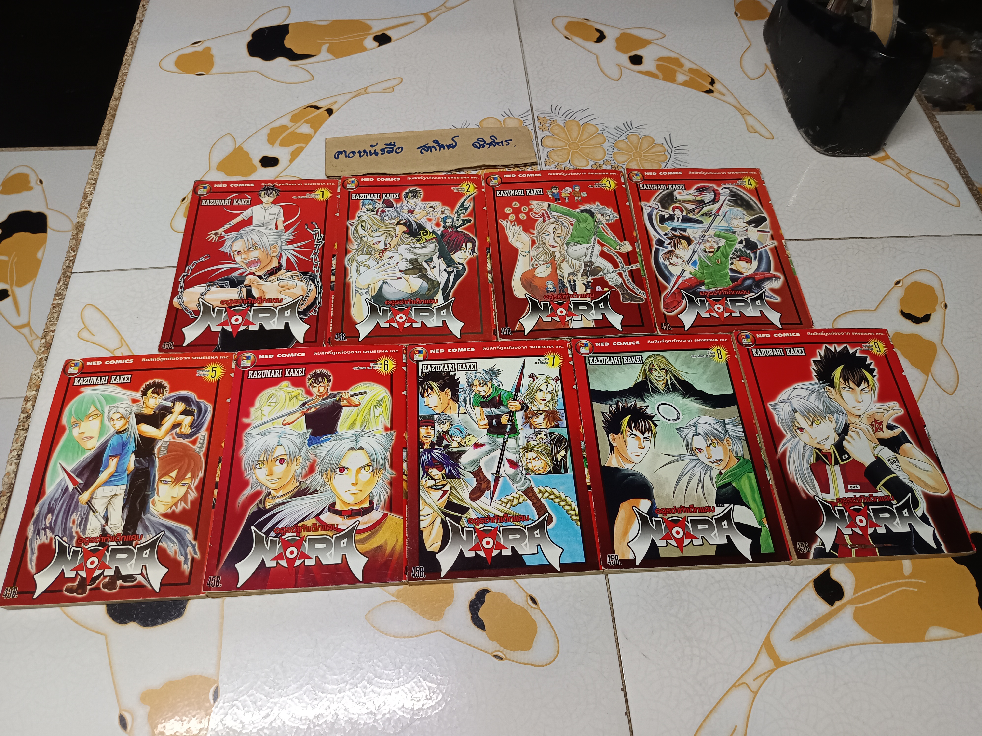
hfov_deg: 71.6
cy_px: 368
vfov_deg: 56.8
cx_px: 491
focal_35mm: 24
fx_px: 681
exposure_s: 1/33.3
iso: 981
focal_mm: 5.31
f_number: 1.7
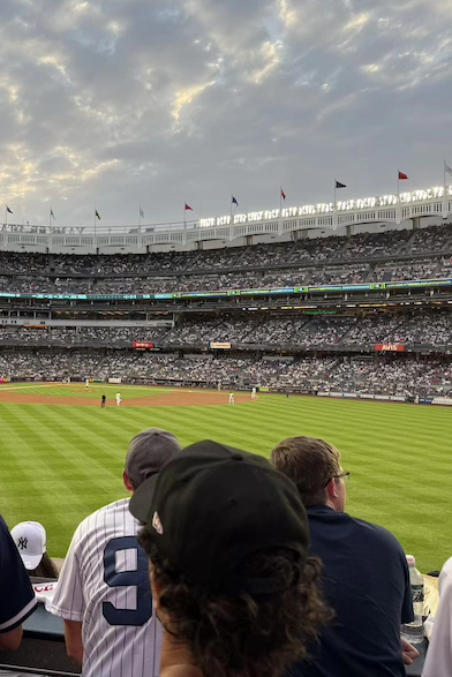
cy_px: 334
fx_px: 640
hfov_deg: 36.9
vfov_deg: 55.8
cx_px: 63
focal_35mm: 34
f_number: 1.78
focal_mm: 6.76
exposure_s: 1/532
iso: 80
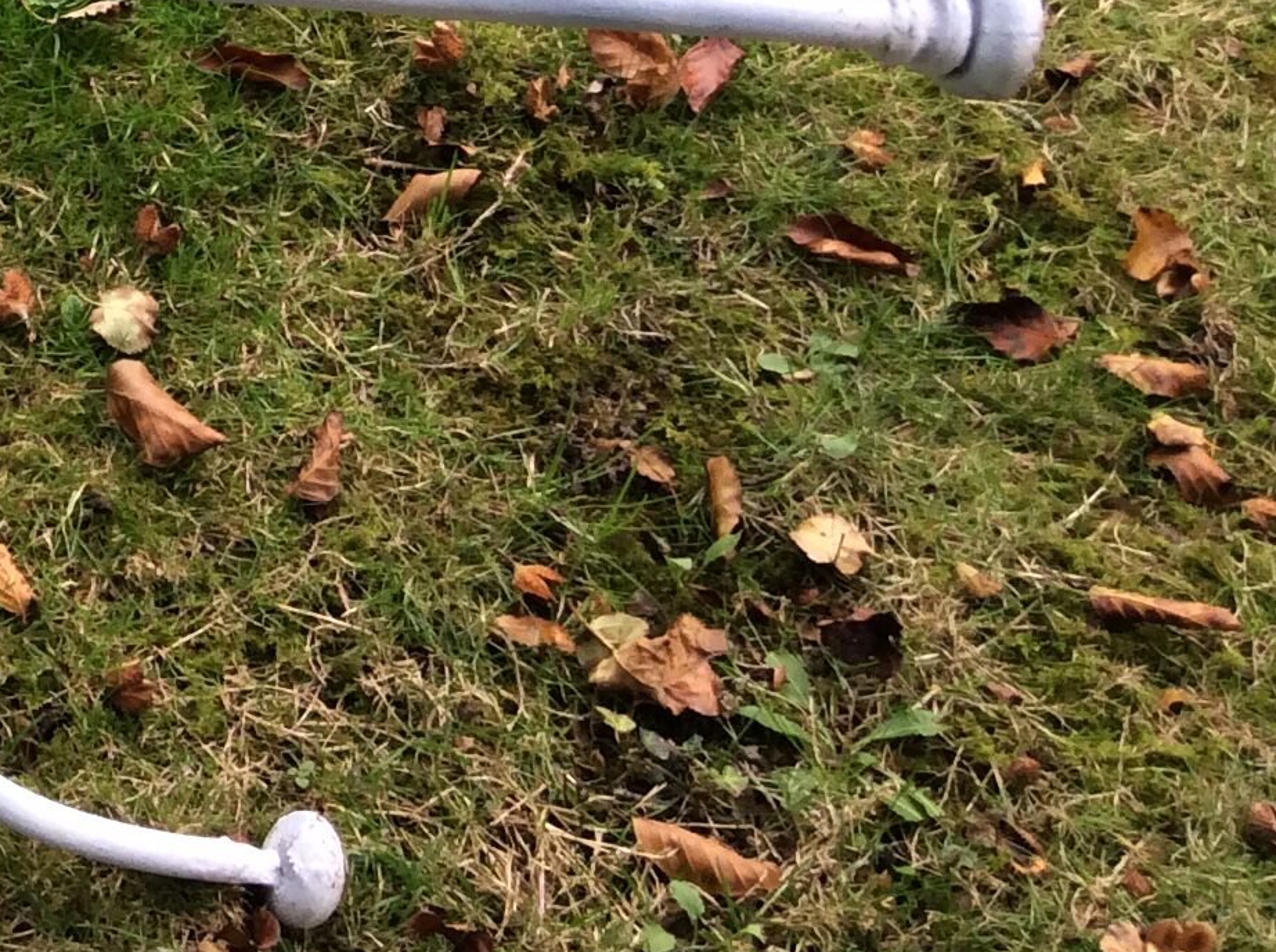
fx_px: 3312
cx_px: -453
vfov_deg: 15.7
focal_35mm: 90
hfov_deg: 19.8
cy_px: -196
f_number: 2.4
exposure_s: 1/100
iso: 40
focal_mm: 3.3
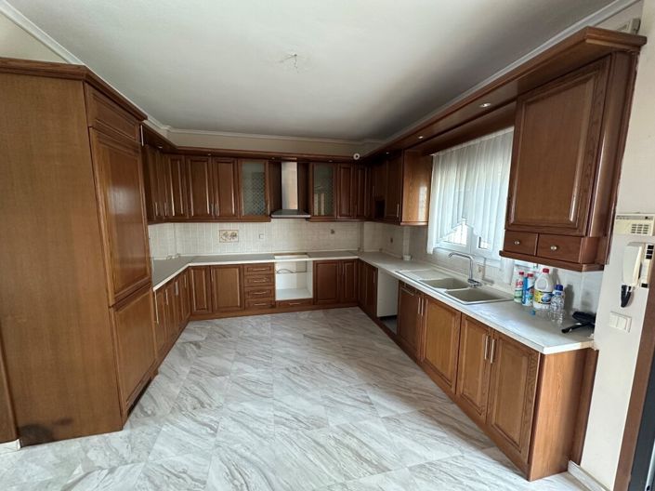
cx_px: 328
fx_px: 265
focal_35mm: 14
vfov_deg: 85.6
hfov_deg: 102.1
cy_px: 246
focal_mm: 2.22
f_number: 2.2
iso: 400
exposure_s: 1/60
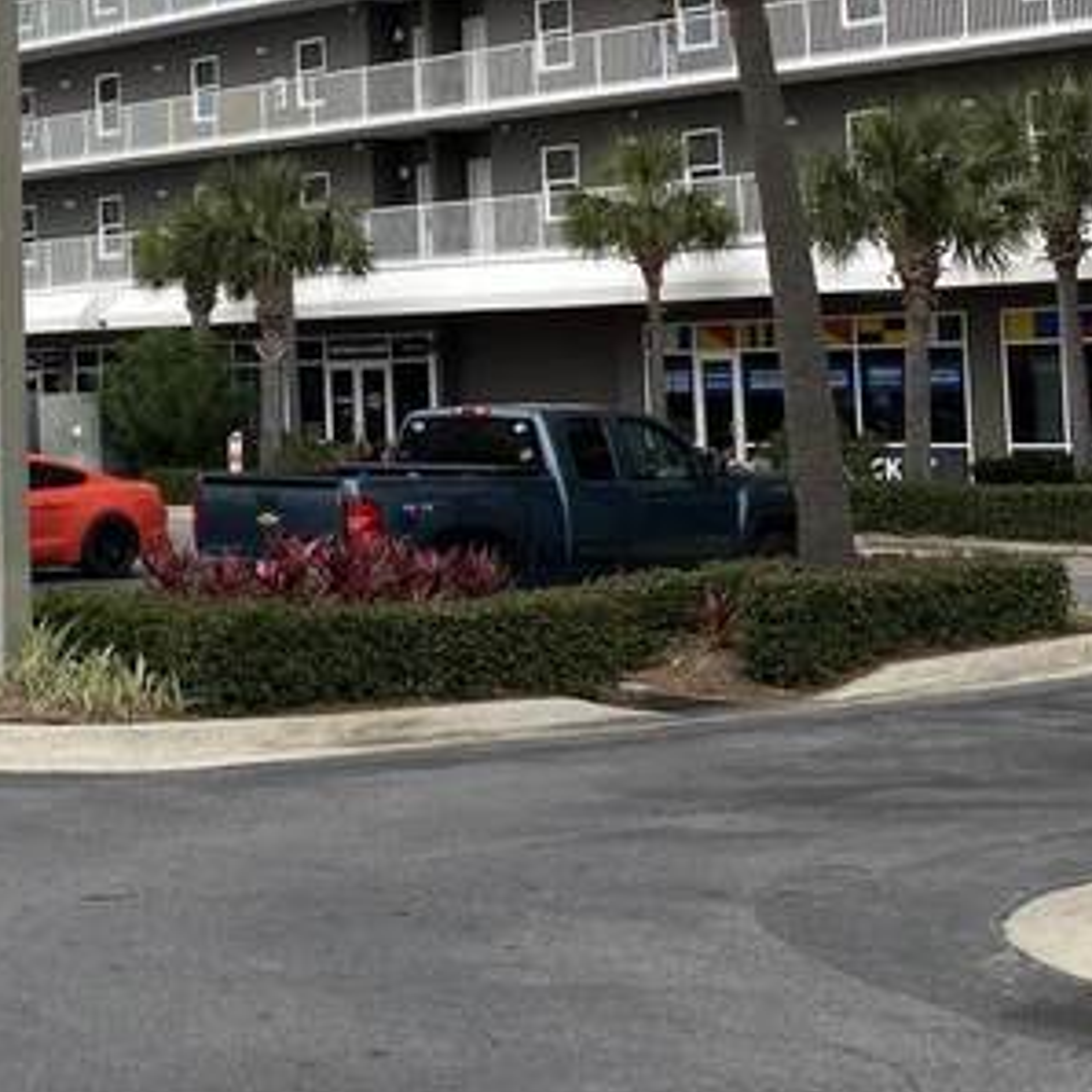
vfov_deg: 22.7
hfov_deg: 22.0
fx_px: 2641
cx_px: -125
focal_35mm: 74
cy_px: 95
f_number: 1.8
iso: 32
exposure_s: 1/733
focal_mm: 4.25
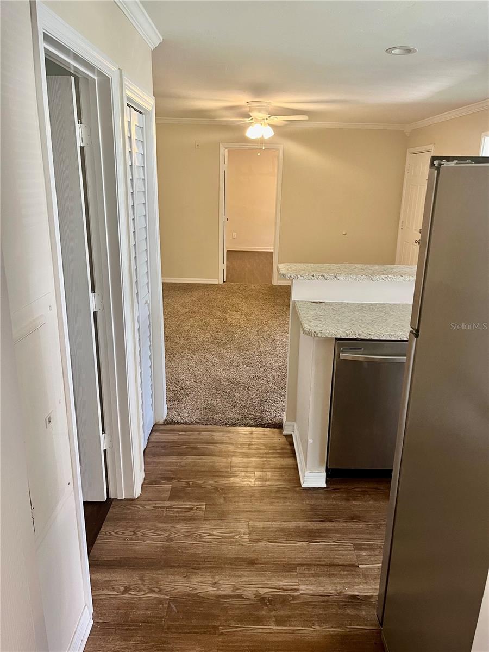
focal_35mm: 26
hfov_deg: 53.1
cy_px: 326
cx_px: 244
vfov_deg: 67.3
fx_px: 490
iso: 160
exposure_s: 1/60
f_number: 1.6
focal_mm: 5.1
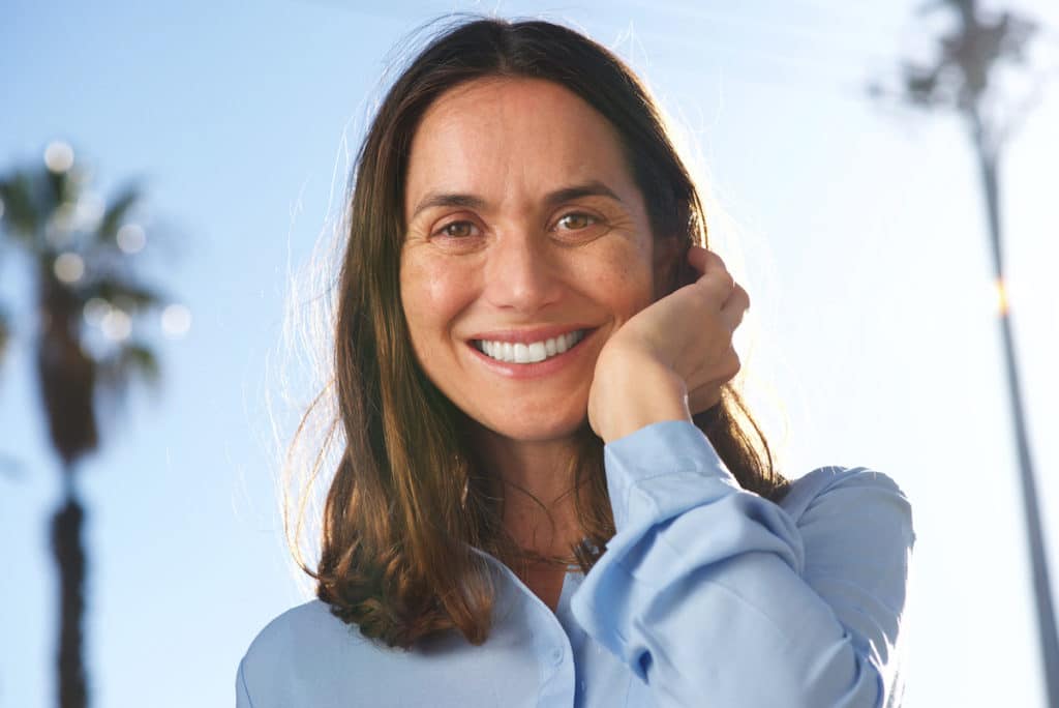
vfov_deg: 13.1
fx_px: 3090
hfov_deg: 19.4
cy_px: 354
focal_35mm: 105
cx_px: 530
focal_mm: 105
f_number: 6.3
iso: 500
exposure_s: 1/2000
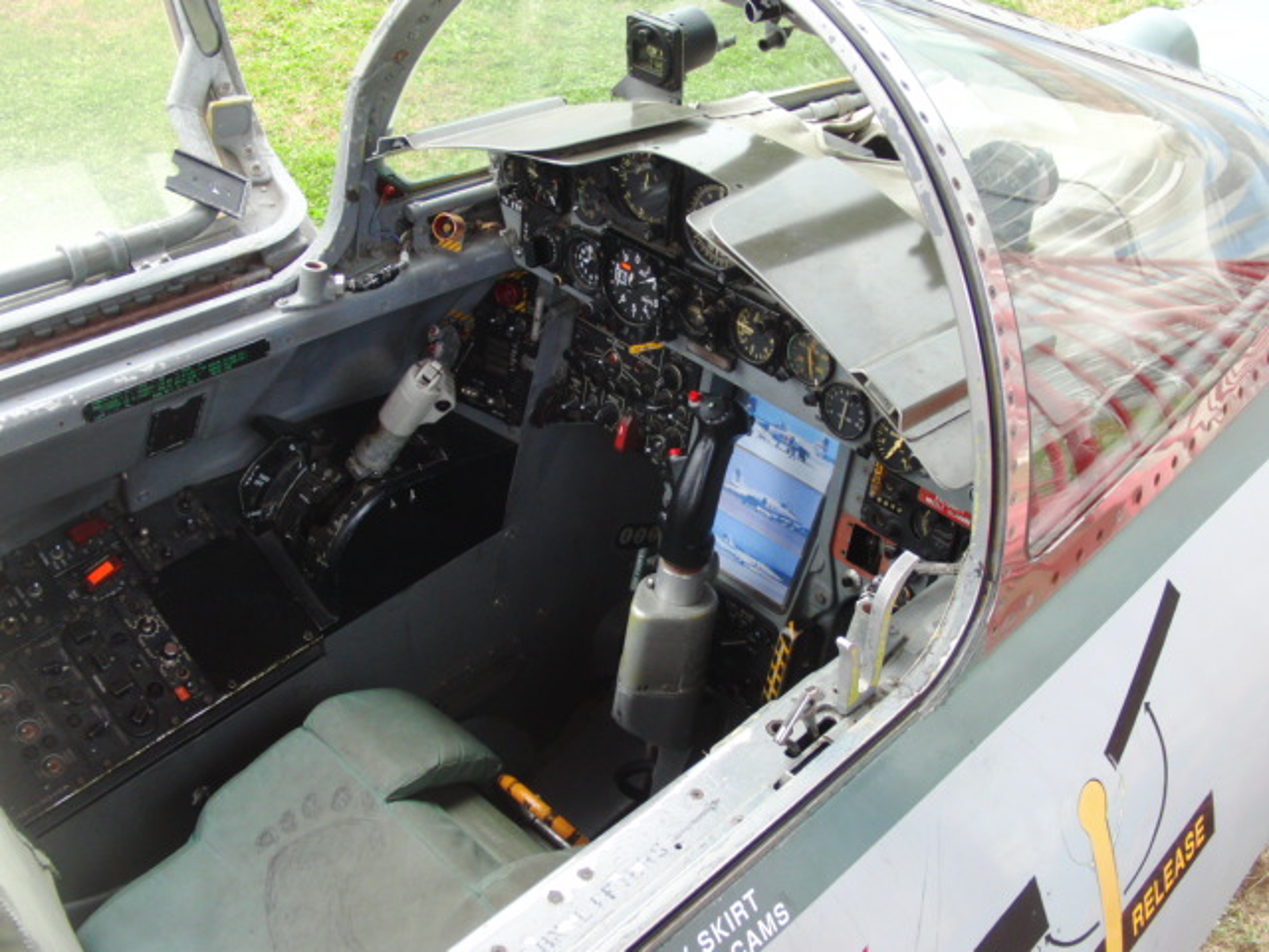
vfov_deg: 33.6
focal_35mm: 43
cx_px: 634
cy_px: 476
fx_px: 1576
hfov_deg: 43.9
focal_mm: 7.54
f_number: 3.7
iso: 160
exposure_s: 1/80
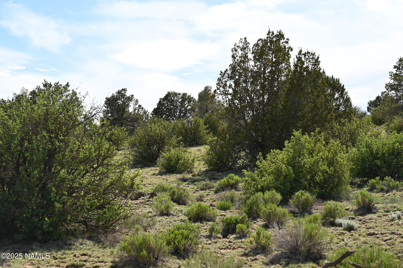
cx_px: 202
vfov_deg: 19.4
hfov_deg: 28.9
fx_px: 783
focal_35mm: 70
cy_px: 134
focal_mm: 70
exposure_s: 1/400
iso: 100
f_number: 7.1
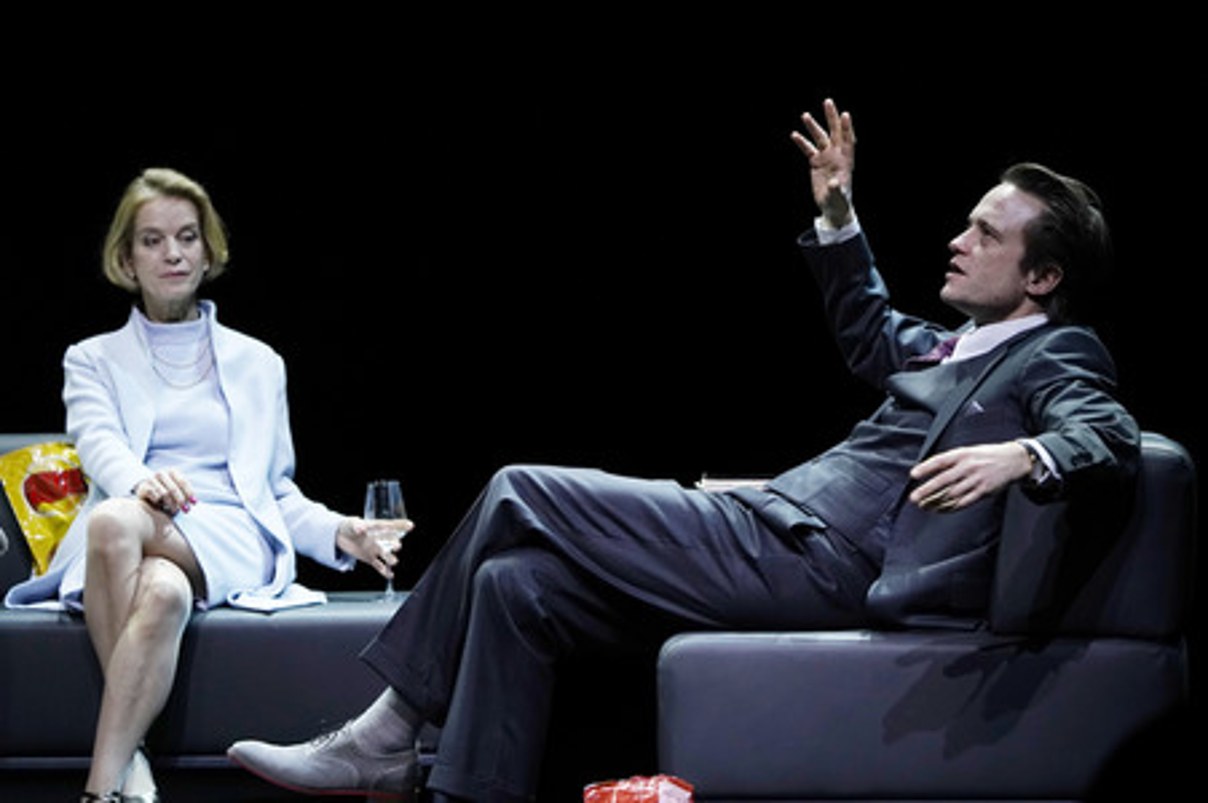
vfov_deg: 6.4
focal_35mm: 216
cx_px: 604
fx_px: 7242
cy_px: 402
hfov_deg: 9.5
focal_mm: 216
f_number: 5.6
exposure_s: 1/125
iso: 3200
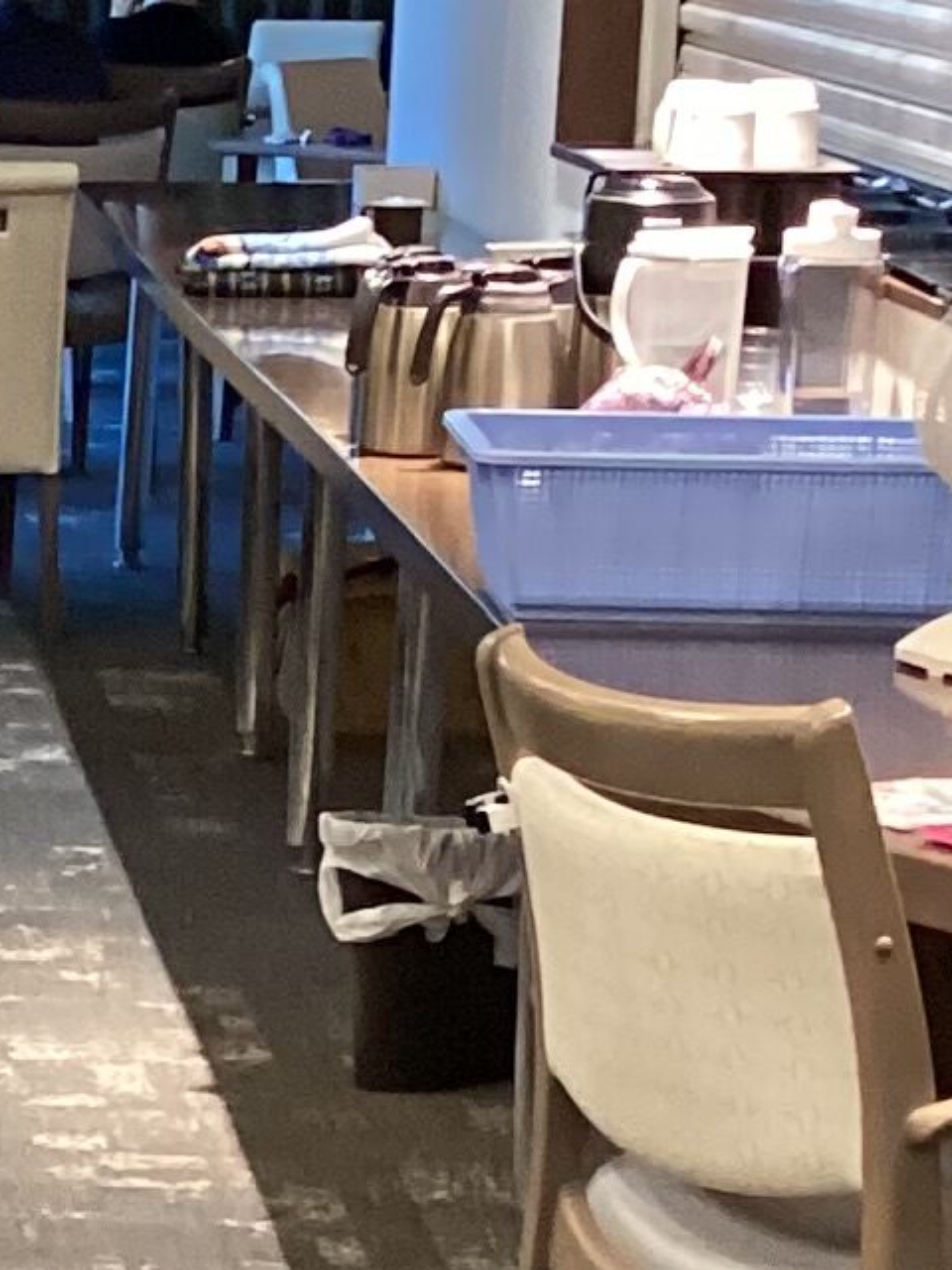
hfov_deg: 8.7
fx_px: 5794
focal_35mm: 158
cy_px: 949
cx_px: -1172
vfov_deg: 12.5
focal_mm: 3.3
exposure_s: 1/40
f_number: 2.4
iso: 320
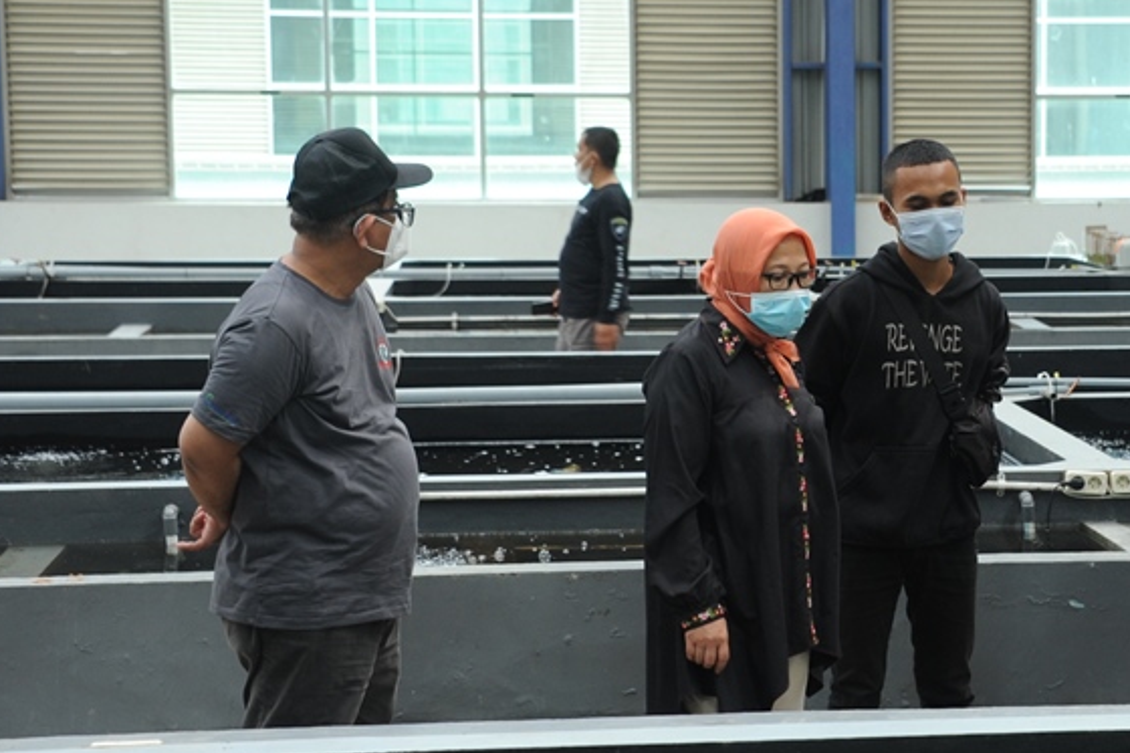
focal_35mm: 106
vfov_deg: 12.9
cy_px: 370
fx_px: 3326
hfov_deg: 19.1
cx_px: 908
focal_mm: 58
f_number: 5.6
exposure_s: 1/100
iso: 1000
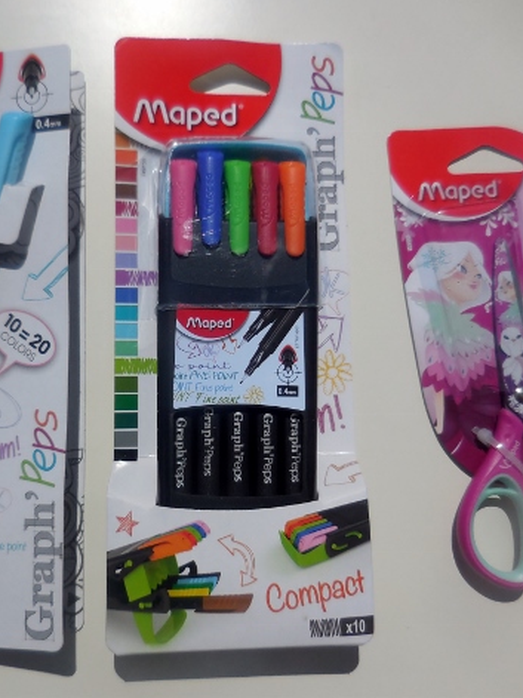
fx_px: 685
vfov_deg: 54.0
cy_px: 345
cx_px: 210
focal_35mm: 34
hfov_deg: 41.6
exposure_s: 1/2000
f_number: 6.6
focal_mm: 4.5
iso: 125
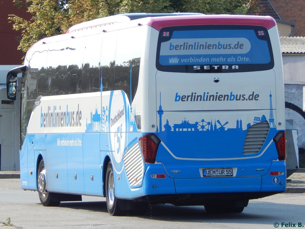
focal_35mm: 279
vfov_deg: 5.3
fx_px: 2457
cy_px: 114
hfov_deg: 7.1
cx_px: 152
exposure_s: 1/400
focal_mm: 50.1
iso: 125
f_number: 5.7
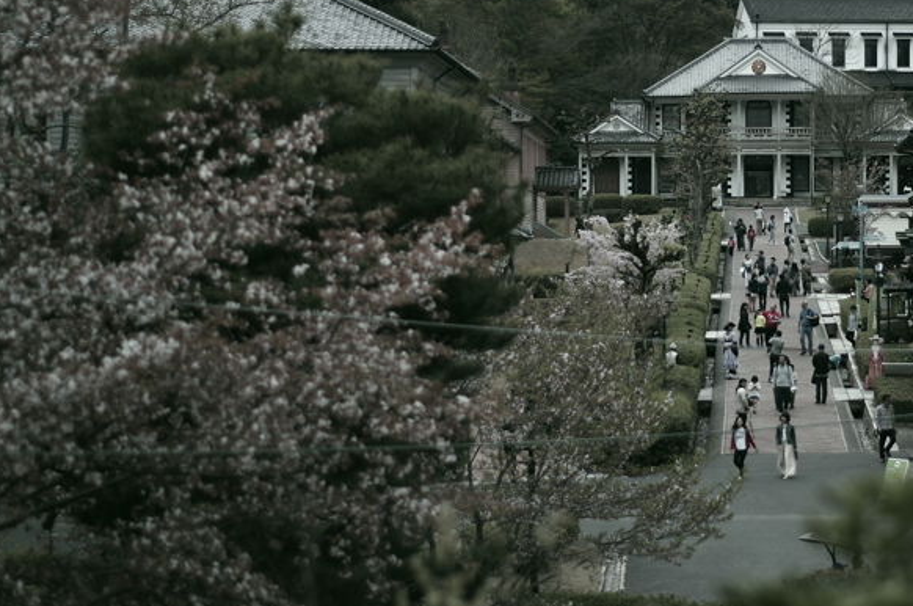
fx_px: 3342
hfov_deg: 15.4
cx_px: 744
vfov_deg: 10.3
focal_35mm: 132
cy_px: 171
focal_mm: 50
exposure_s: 1/1250
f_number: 1.8
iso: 100
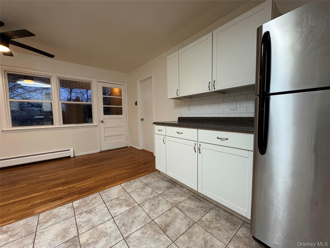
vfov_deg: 85.7
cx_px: 165
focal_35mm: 14
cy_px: 124
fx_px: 133
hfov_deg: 102.1
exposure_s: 1/60
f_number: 2.2
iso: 250
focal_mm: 2.22
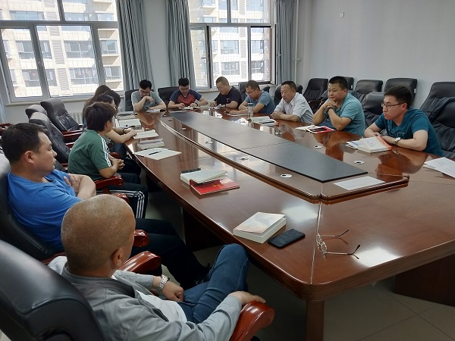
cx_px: 228
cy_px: 170
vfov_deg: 54.9
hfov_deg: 69.4
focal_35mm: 25
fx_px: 329
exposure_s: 1/100
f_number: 1.7
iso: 101
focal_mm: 4.28
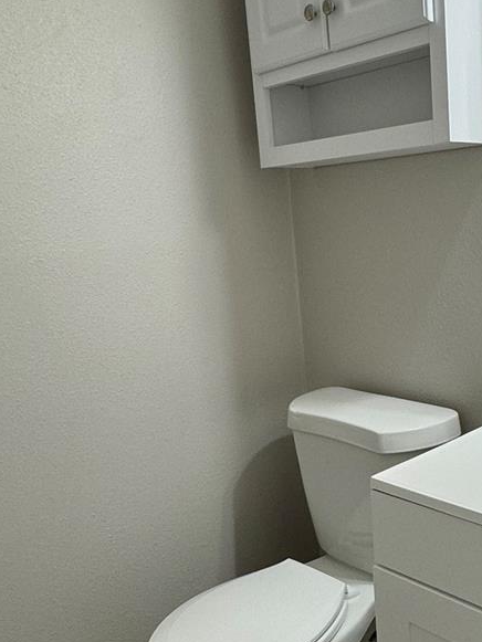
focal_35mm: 37
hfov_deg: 37.0
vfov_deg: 50.1
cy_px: 347
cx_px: 401
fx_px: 687
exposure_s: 1/120
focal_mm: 2.22
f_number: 2.2
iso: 100
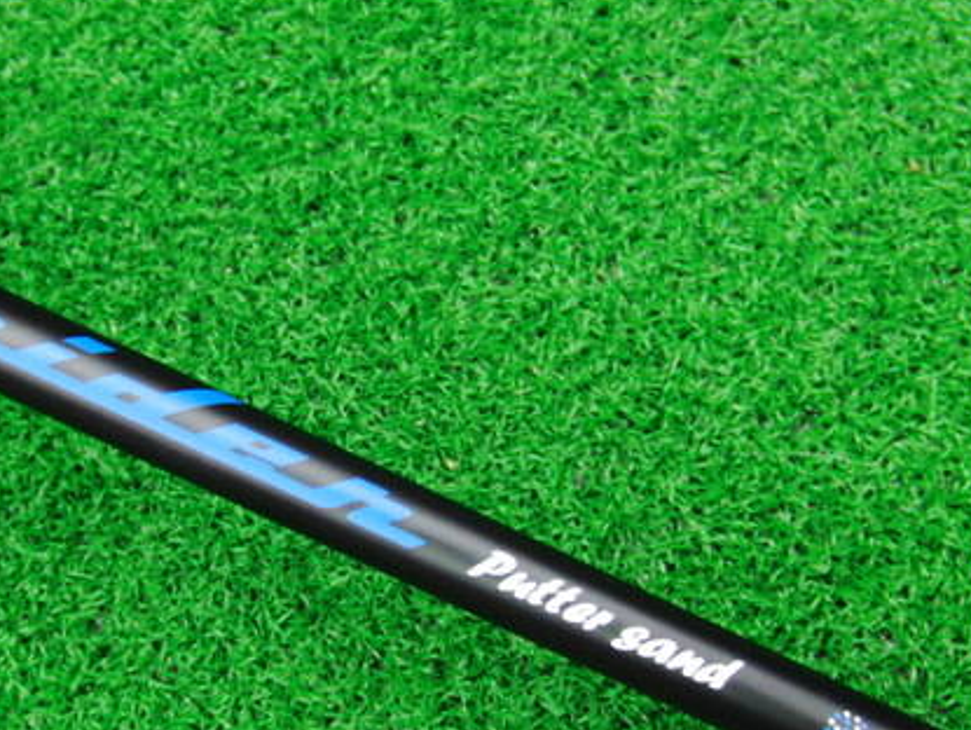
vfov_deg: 25.6
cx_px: 328
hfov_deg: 33.5
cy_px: 470
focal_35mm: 57
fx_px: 1600
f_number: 3.6
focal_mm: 6.42
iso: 400
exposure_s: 1/25
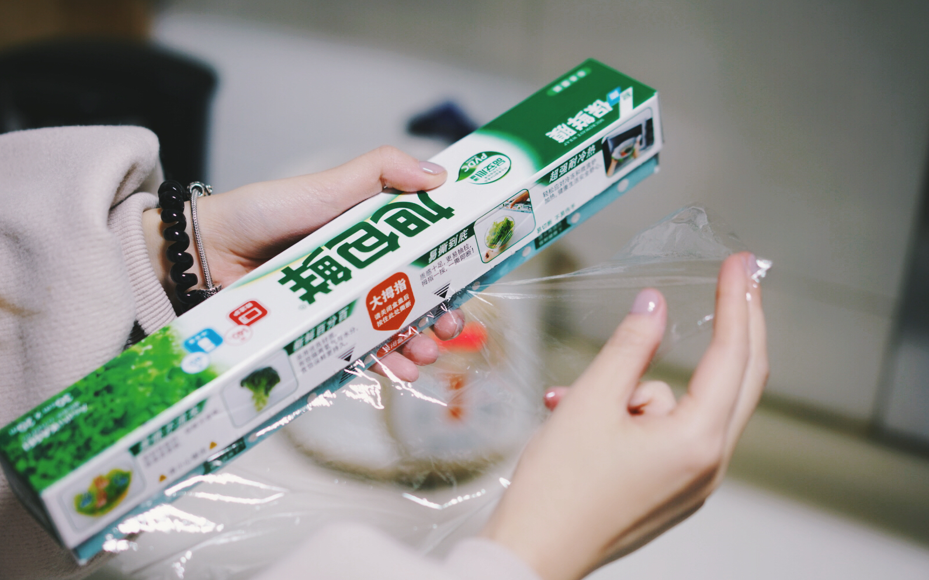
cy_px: 279
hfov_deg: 35.7
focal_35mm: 57
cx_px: 466
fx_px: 1443
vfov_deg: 22.8
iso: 400
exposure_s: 1/60
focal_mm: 55
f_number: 2.2
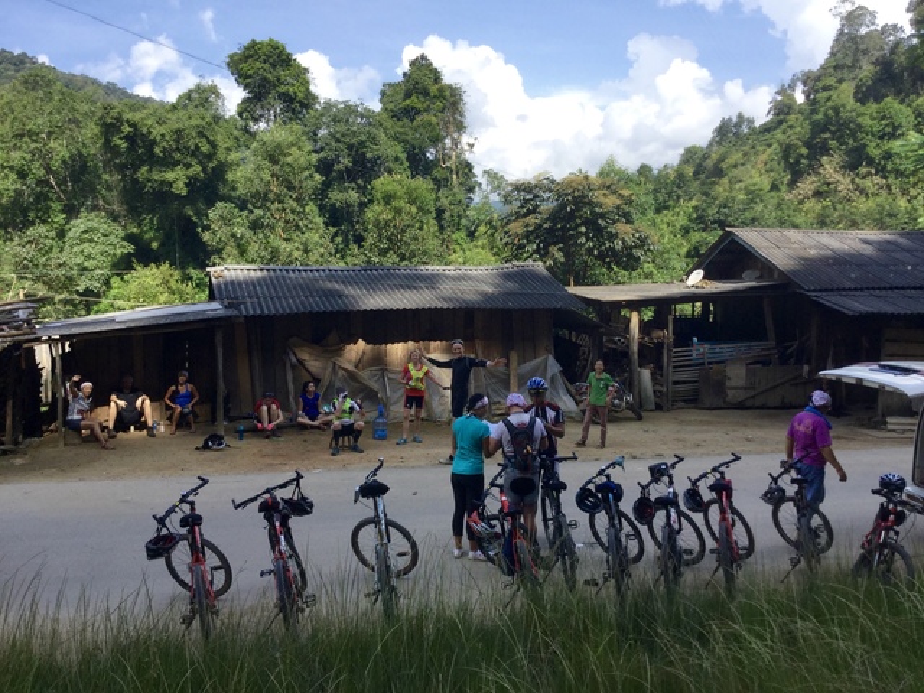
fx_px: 827
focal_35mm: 31
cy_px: 346
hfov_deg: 58.4
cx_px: 462
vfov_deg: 45.4
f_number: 2.4
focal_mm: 3.3
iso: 25
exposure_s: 1/604
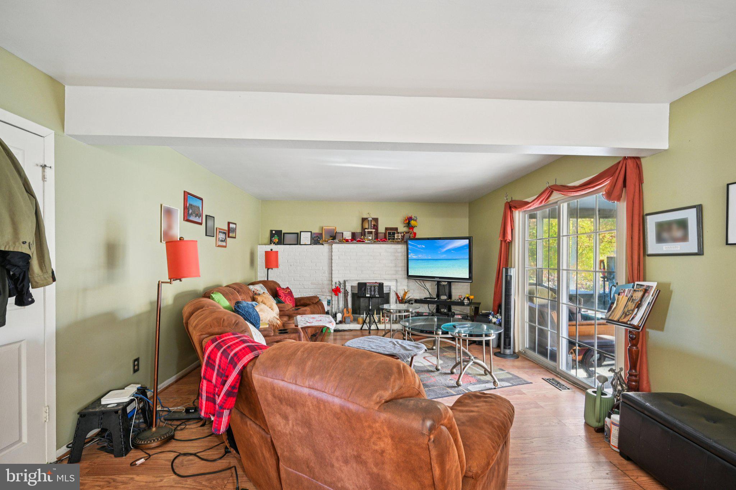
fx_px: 327
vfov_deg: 73.7
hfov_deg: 96.7
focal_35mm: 16
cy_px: 245
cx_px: 368
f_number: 8
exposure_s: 1/6
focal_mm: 16
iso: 800
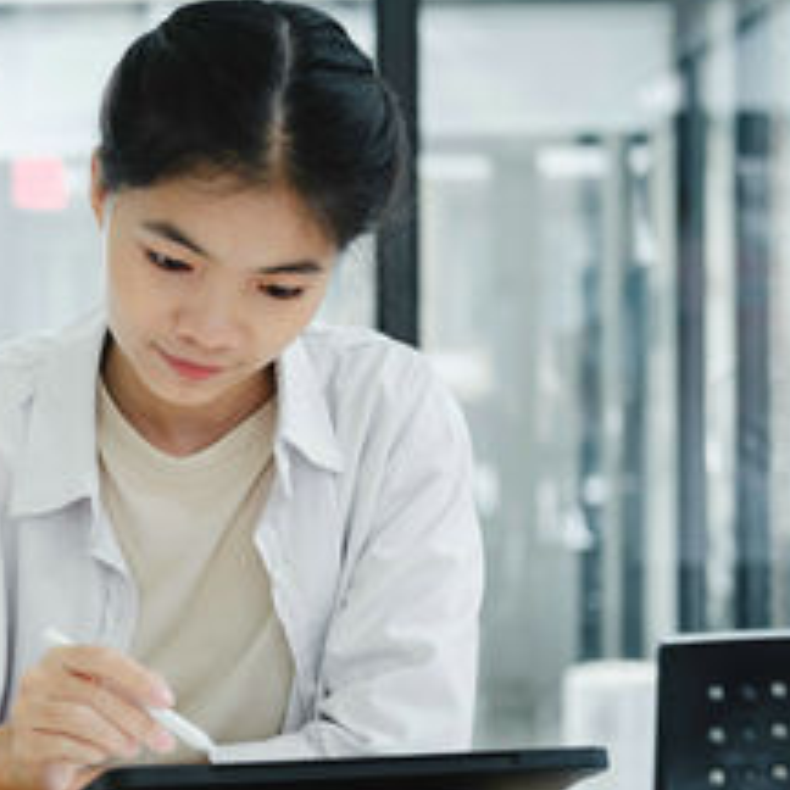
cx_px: 66
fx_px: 2427
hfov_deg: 18.2
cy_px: 464
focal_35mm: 94
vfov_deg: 18.5
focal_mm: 35
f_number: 2
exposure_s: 1/80
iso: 250
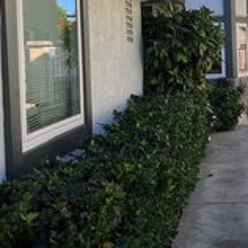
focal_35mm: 62
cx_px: 253
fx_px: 503
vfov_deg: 27.3
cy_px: 55
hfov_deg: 26.1
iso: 50
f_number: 1.6
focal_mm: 5.1
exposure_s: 1/2463
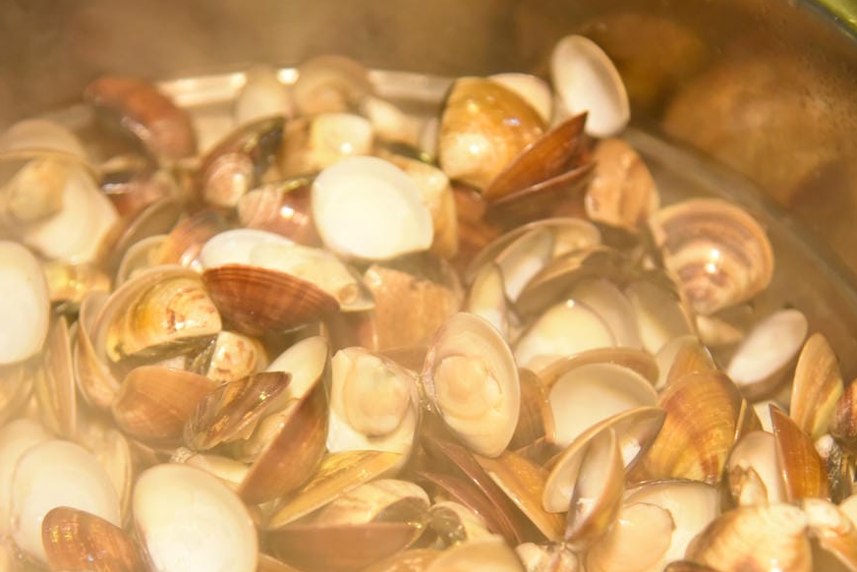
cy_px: 377
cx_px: 309
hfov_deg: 17.5
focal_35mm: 117
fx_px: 2786
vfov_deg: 11.7
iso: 3200
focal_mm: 85
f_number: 4
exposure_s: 1/50
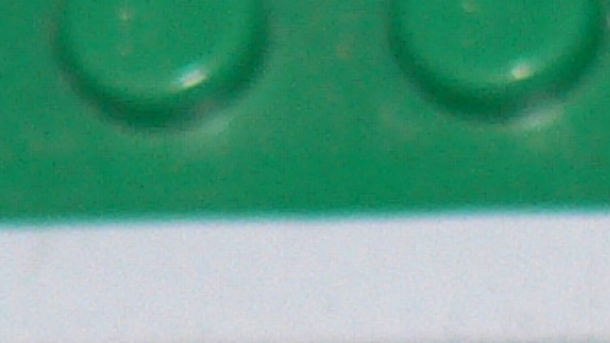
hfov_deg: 2.5
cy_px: 1048
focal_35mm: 880
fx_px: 14233
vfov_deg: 1.4
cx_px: 249
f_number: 2.8
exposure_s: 1/60
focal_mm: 18.2
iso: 100
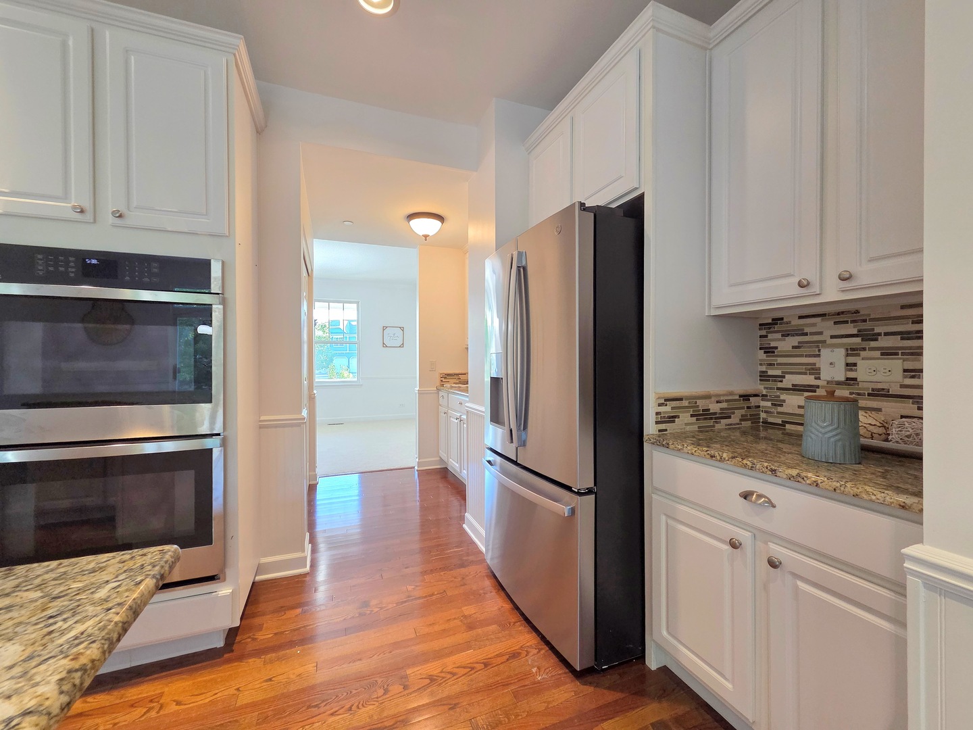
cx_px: 486
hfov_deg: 106.2
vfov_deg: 89.9
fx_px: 365
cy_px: 365
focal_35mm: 13
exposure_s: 1/60
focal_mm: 2.2
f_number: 2.2
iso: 200
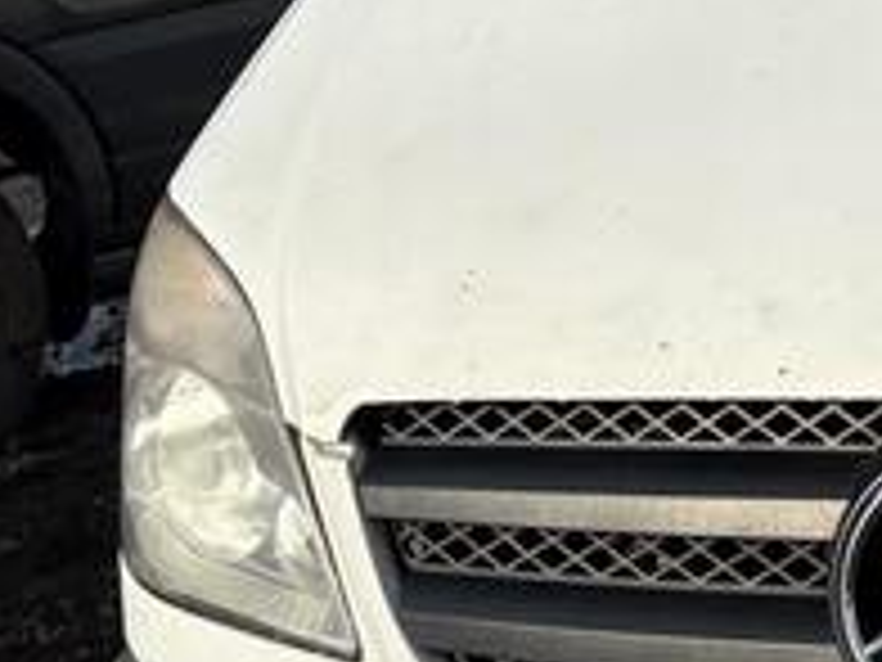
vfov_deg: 12.3
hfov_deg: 14.9
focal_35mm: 119
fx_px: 3032
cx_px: 1462
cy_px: -18
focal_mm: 5.96
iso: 50
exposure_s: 1/4065
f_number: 1.6
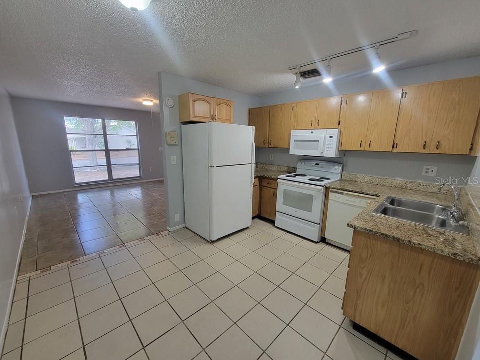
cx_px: 240
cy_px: 180
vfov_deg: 89.9
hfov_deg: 106.2
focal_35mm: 13
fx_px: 180
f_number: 2.2
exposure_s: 1/60.2
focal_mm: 2.2
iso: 125
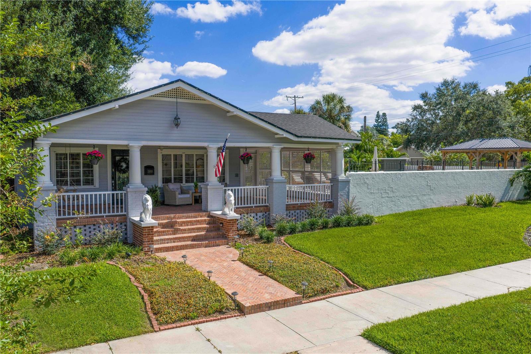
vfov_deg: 46.4
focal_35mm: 28
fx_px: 413
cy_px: 177
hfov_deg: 65.5
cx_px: 266
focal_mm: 14.45
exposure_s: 1/3200
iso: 200
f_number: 2.8
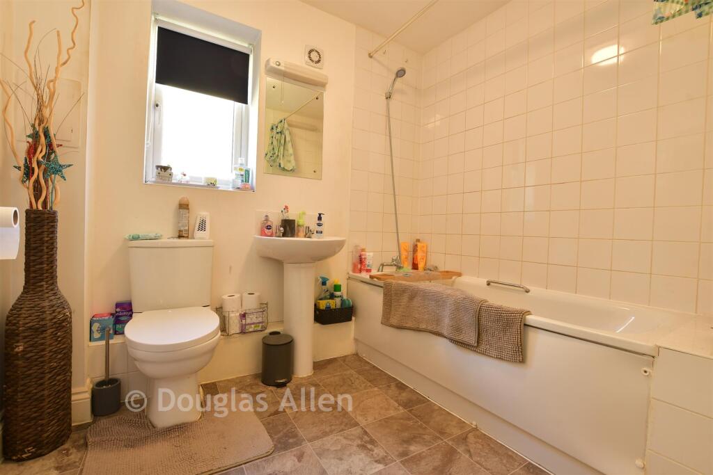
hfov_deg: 100.4
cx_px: 356
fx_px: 297
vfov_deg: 77.3
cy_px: 238
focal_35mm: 15
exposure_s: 1
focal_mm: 10
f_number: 8
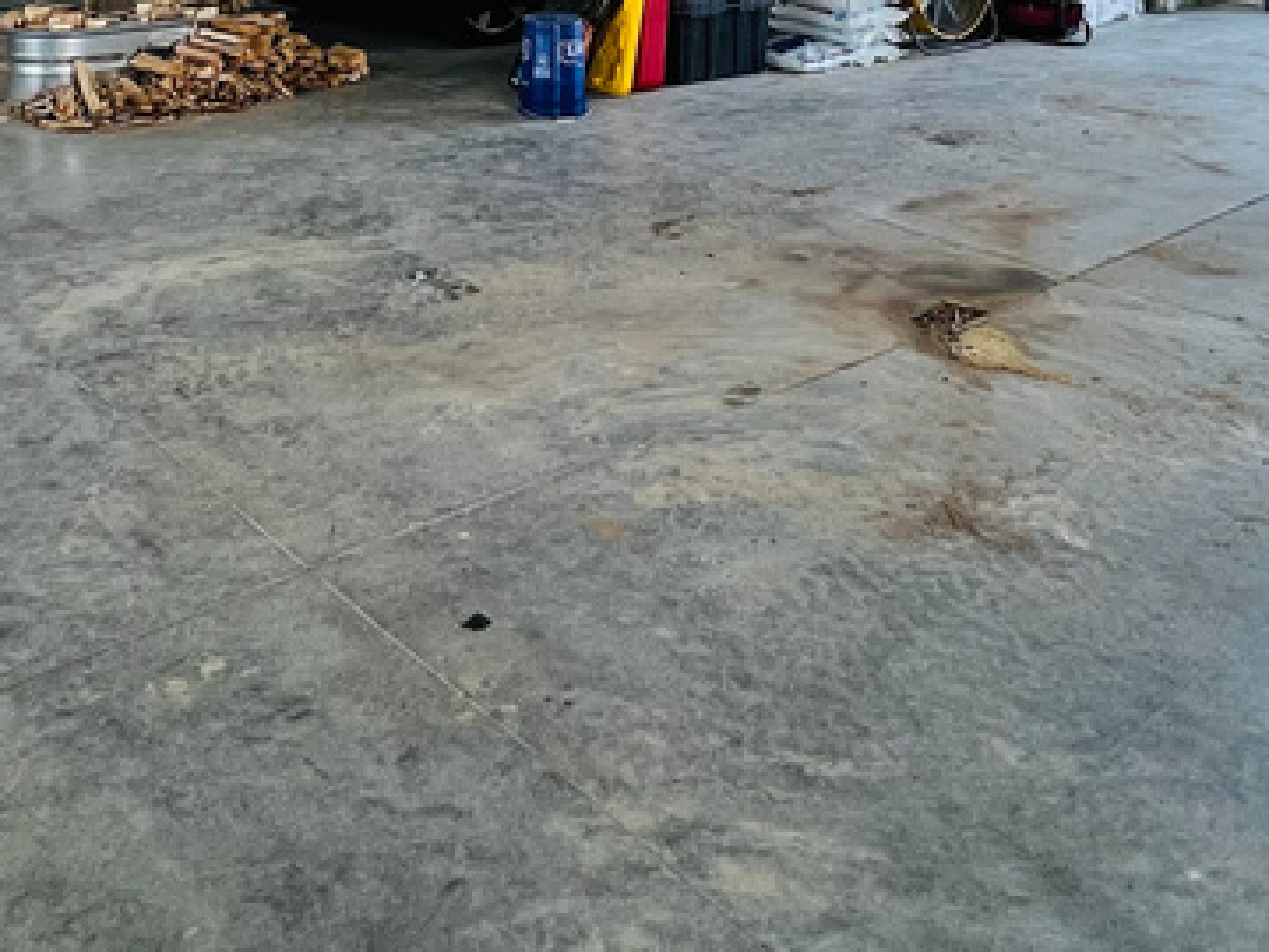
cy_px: -183
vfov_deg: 32.2
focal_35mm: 37
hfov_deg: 50.0
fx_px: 1356
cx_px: 546
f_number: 1.8
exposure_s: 1/120
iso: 80
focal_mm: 1.57
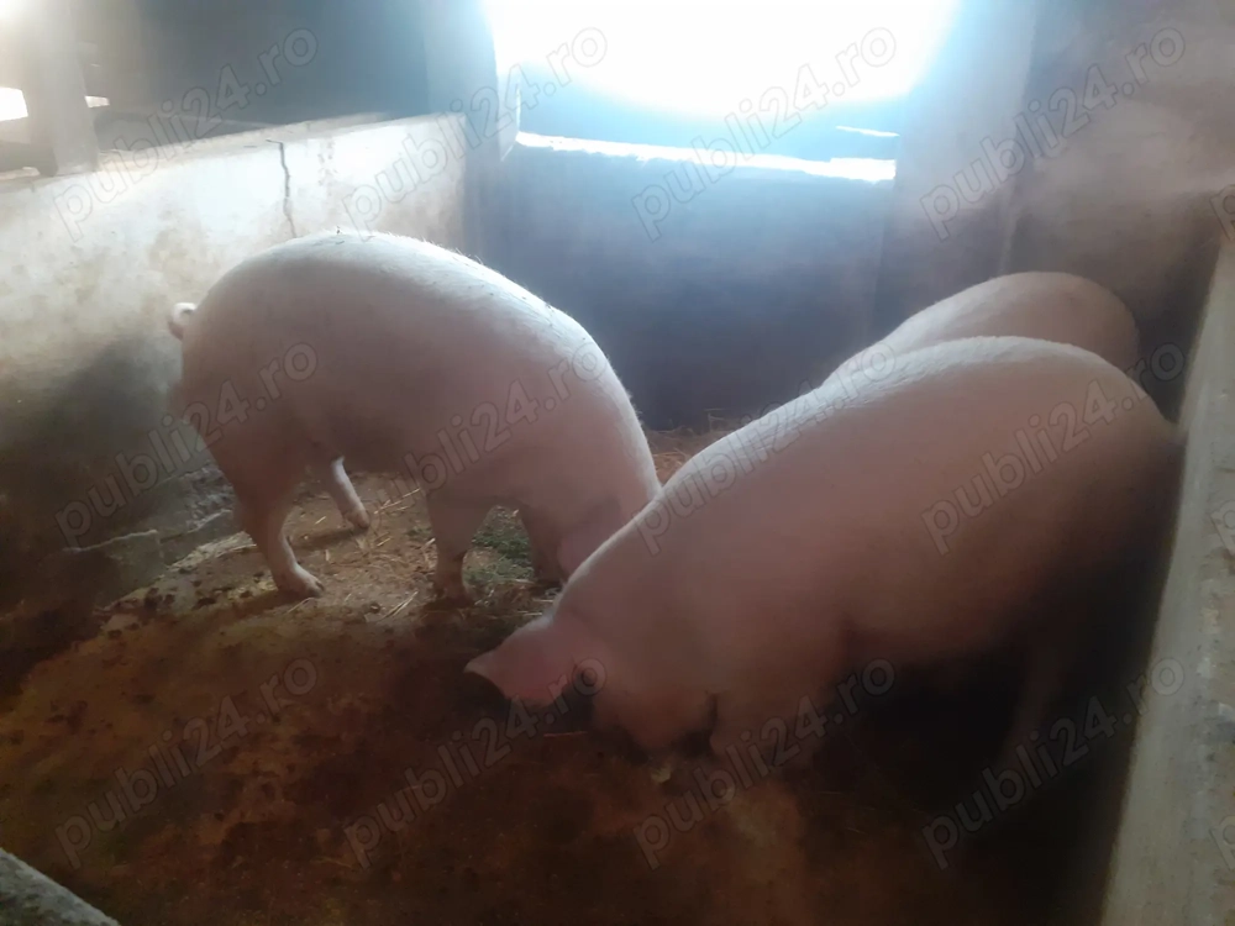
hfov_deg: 65.3
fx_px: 963
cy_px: 463
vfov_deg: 51.4
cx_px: 618
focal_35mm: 27
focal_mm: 3.6
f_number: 1.9
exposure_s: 1/25
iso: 250
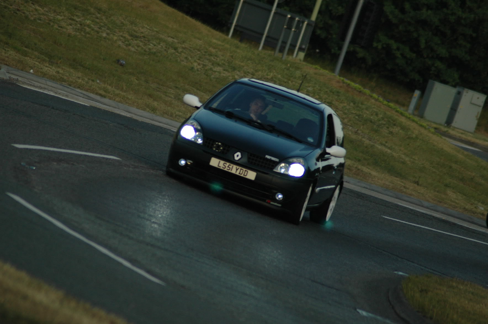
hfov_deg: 4.6
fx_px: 6094
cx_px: 244
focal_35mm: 450
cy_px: 162
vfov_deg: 3.0
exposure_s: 1/400
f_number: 5.6
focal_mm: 300
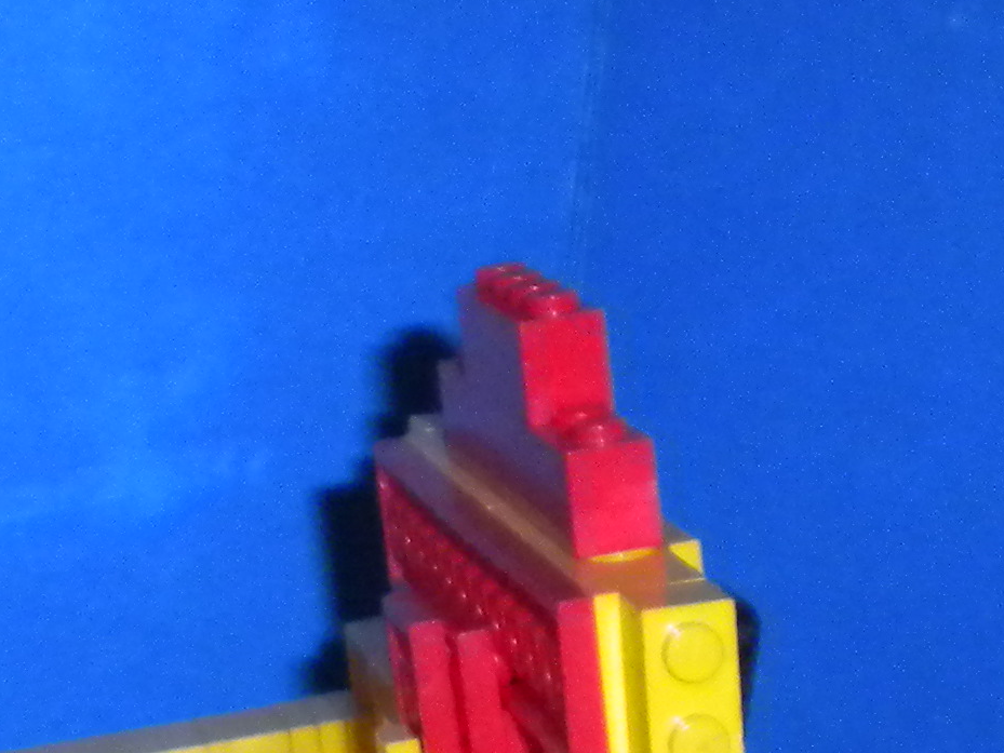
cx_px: -471
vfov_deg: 8.9
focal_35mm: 161
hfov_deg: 11.8
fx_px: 4670
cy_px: 1237
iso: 400
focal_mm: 7.4
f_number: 4.9
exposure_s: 1/30
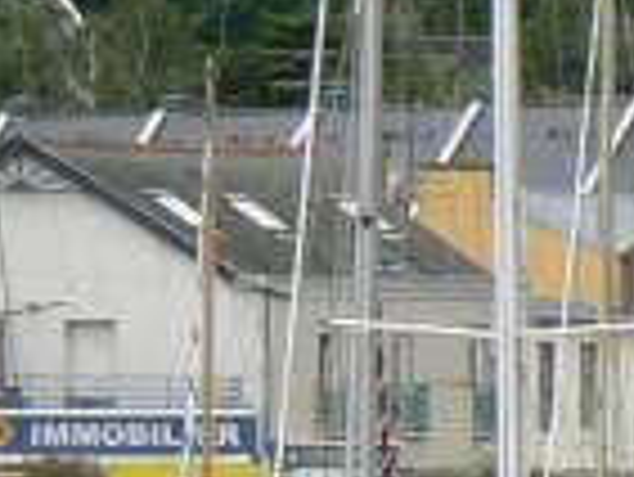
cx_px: 823
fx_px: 17231
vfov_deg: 1.6
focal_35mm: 940
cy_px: 668
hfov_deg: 2.1
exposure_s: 1/125
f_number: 5.6
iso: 80
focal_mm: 24.6
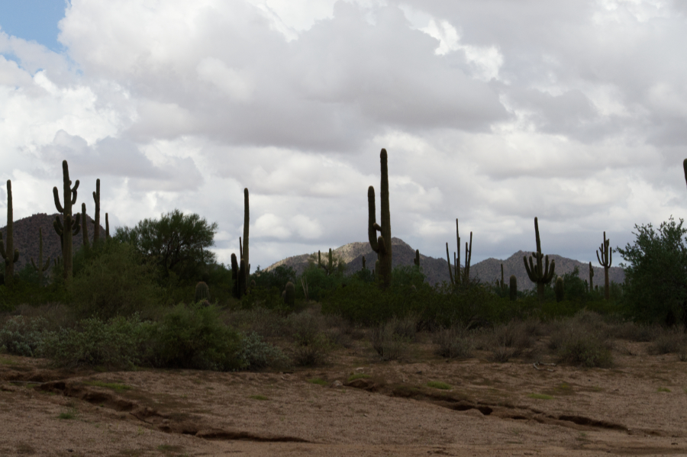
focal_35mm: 82
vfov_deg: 16.5
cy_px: 228
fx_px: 1573
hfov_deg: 24.6
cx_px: 344
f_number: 13
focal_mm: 55
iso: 800
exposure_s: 1/1600
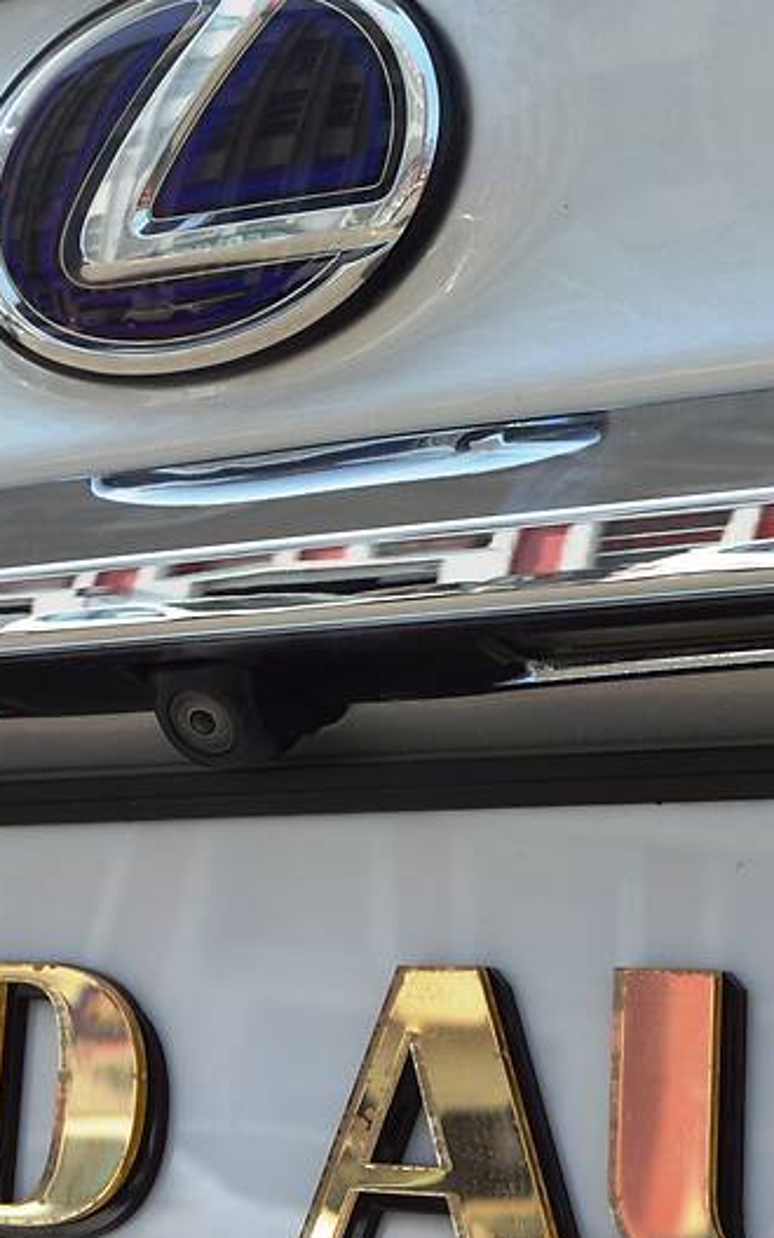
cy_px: 619
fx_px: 2498
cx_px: 249
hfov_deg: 17.6
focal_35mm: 74
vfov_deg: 27.8
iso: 400
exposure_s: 1/320
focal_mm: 32
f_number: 10
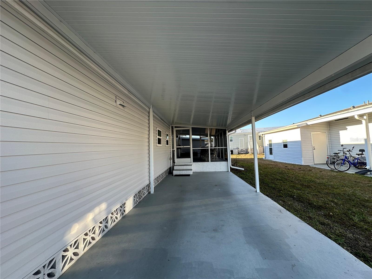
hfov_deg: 102.1
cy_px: 140
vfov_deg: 85.7
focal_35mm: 14
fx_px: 150
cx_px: 186
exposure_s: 1/197
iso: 40
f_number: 2.2
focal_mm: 2.22
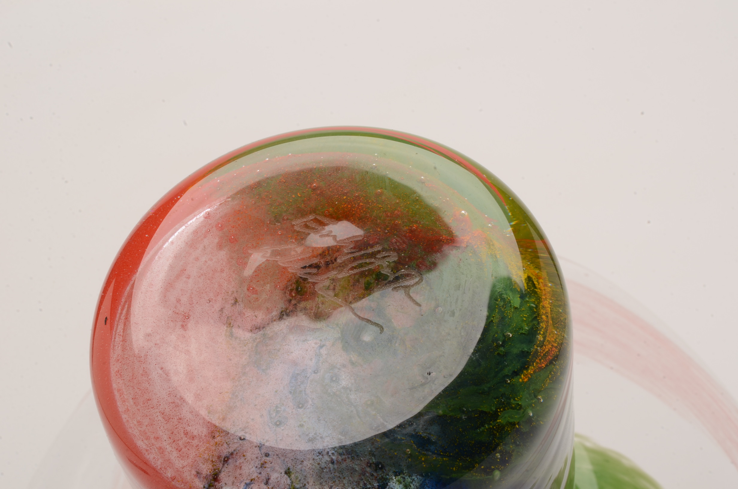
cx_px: 369
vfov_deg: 16.5
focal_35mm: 82
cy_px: 244
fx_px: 1688
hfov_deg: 24.7
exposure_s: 1/160
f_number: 32
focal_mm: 55
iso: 100
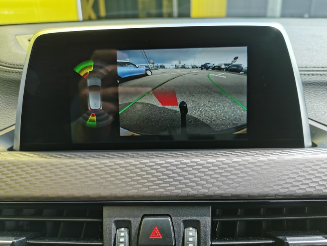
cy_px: 123
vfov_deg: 51.4
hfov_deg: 65.3
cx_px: 164
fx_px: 255
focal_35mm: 27
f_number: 1.8
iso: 50
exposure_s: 1/406
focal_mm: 5.58
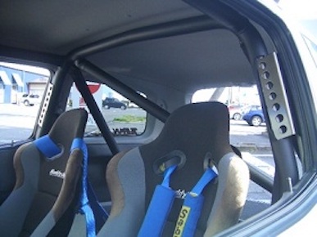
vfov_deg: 40.7
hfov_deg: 52.6
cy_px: 118
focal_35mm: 35
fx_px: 320
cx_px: 158
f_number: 2.6
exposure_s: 1/200
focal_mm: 5.8
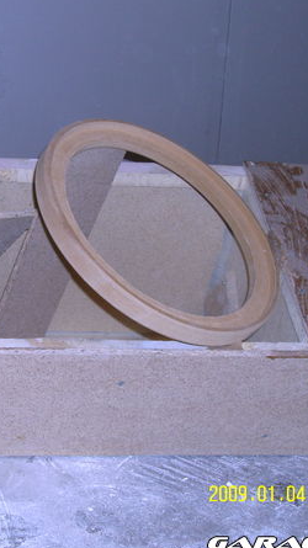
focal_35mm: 58
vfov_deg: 36.0
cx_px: 25
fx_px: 843
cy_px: 260
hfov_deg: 20.3
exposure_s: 1/40
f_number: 2.8
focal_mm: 6.2
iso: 80
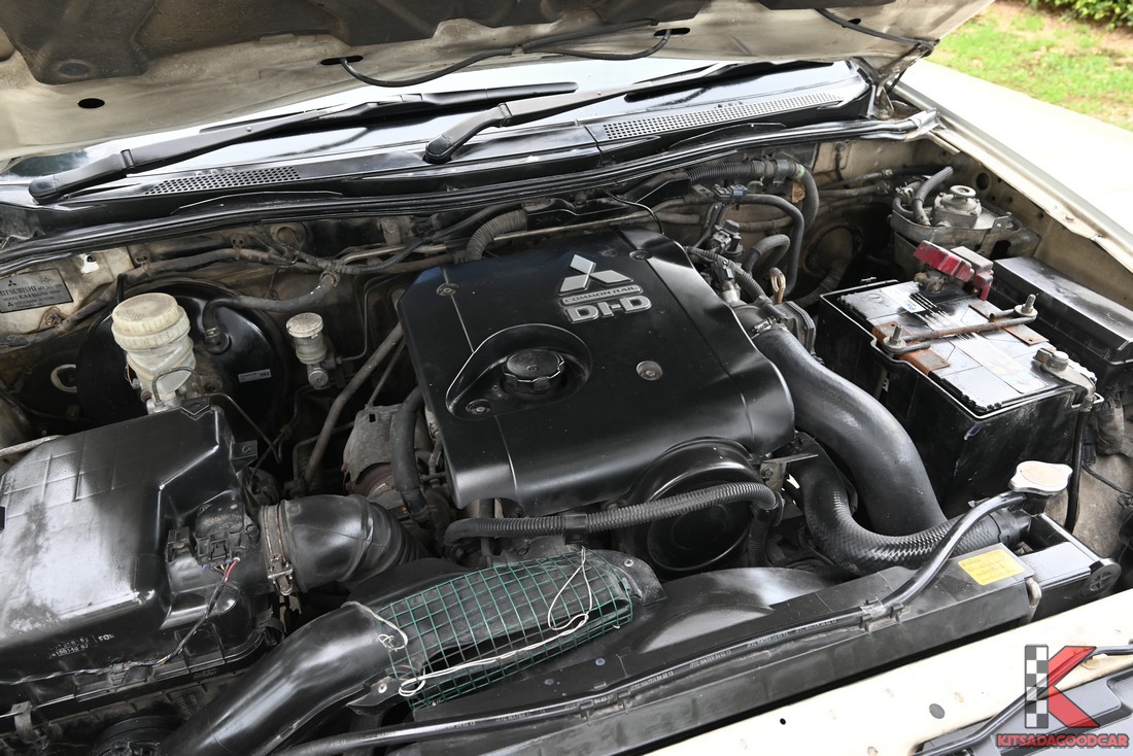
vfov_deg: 53.2
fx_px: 755
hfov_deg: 73.7
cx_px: 566
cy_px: 378
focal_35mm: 24
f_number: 6.7
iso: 200
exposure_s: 1/45
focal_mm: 24
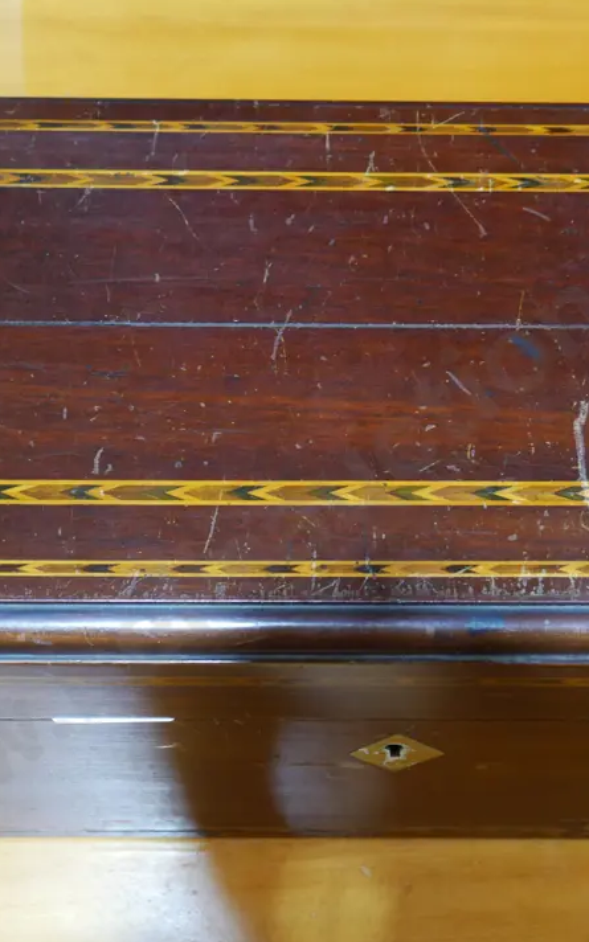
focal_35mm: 61
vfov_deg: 33.5
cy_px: 480
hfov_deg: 21.3
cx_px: 359
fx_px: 1567
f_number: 4.4
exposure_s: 1/60
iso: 1000
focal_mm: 20
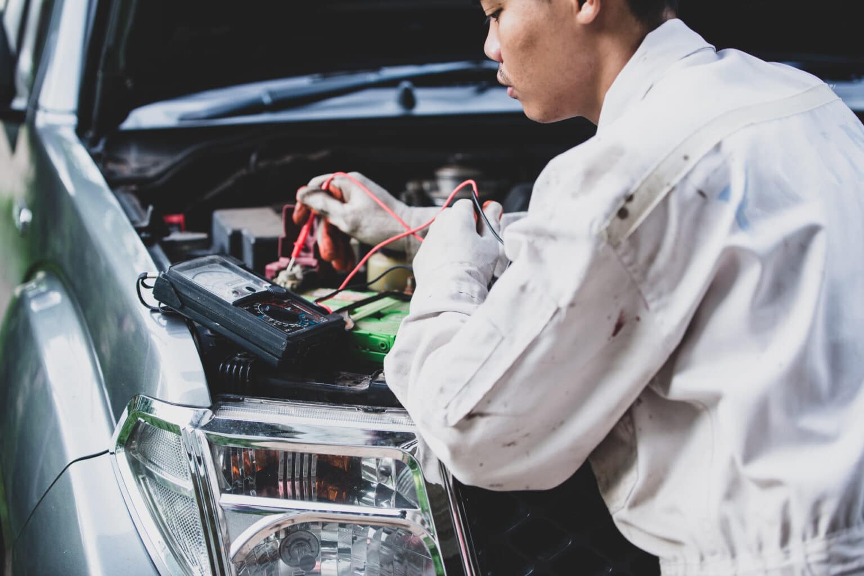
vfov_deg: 19.5
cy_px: 288
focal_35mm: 70
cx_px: 432
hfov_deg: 28.8
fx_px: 1680
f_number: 2.8
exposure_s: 1/250
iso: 320
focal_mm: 70
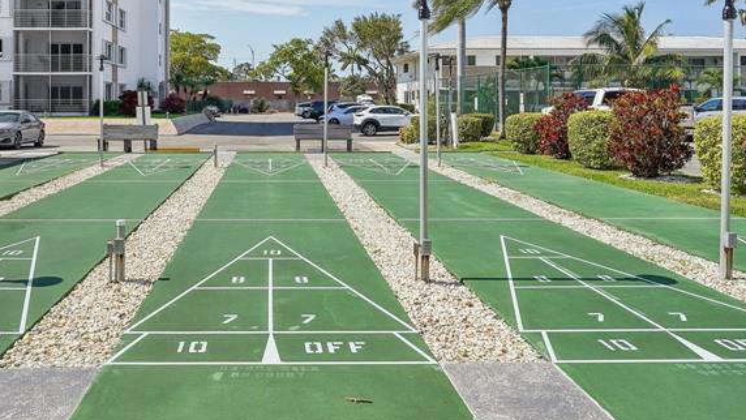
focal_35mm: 30
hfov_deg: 63.2
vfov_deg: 38.5
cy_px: 141
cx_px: 270
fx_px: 594
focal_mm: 16
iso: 100
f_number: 8
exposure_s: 1/500
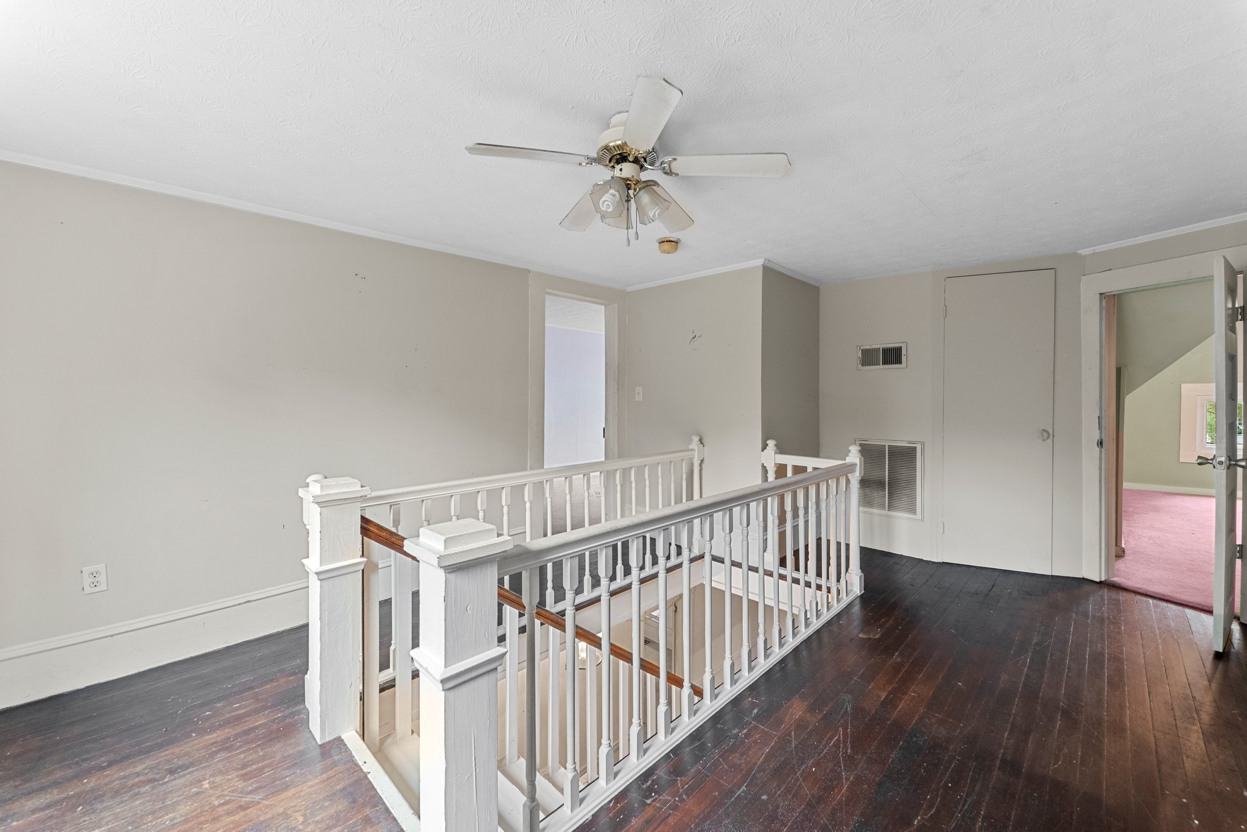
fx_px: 485
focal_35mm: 14
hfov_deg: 104.2
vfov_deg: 81.3
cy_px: 416
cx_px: 624
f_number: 8
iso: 800
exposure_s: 1/1.67
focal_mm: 14
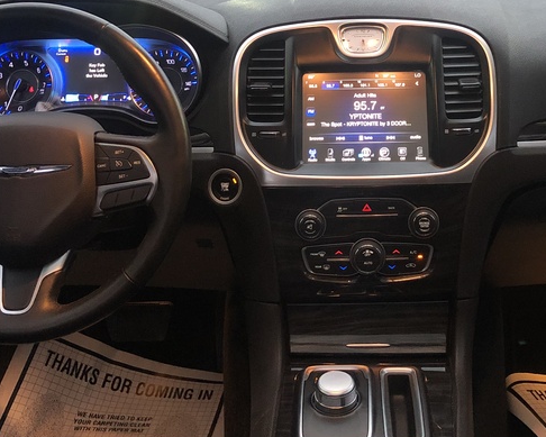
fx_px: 873
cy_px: 81
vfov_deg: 27.5
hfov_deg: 34.5
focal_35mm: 54
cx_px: 353
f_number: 1.8
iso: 80
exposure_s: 1/15
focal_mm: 3.99
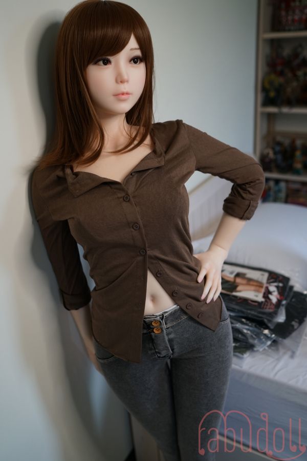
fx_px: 448
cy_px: 230
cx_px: 154
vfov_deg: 54.4
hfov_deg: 37.9
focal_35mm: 35
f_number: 2.2
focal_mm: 35
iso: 800
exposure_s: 1/160
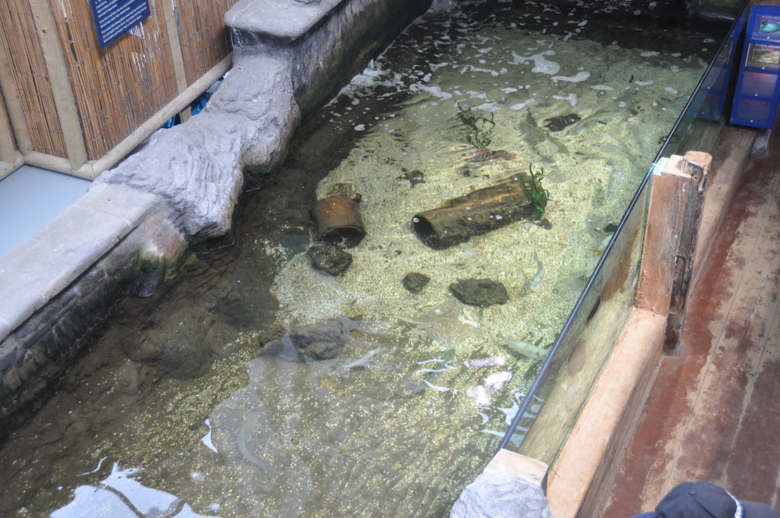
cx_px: 390
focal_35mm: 52
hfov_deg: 37.9
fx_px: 1136
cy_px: 259
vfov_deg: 25.7
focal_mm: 35
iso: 400
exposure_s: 1/100
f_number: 5
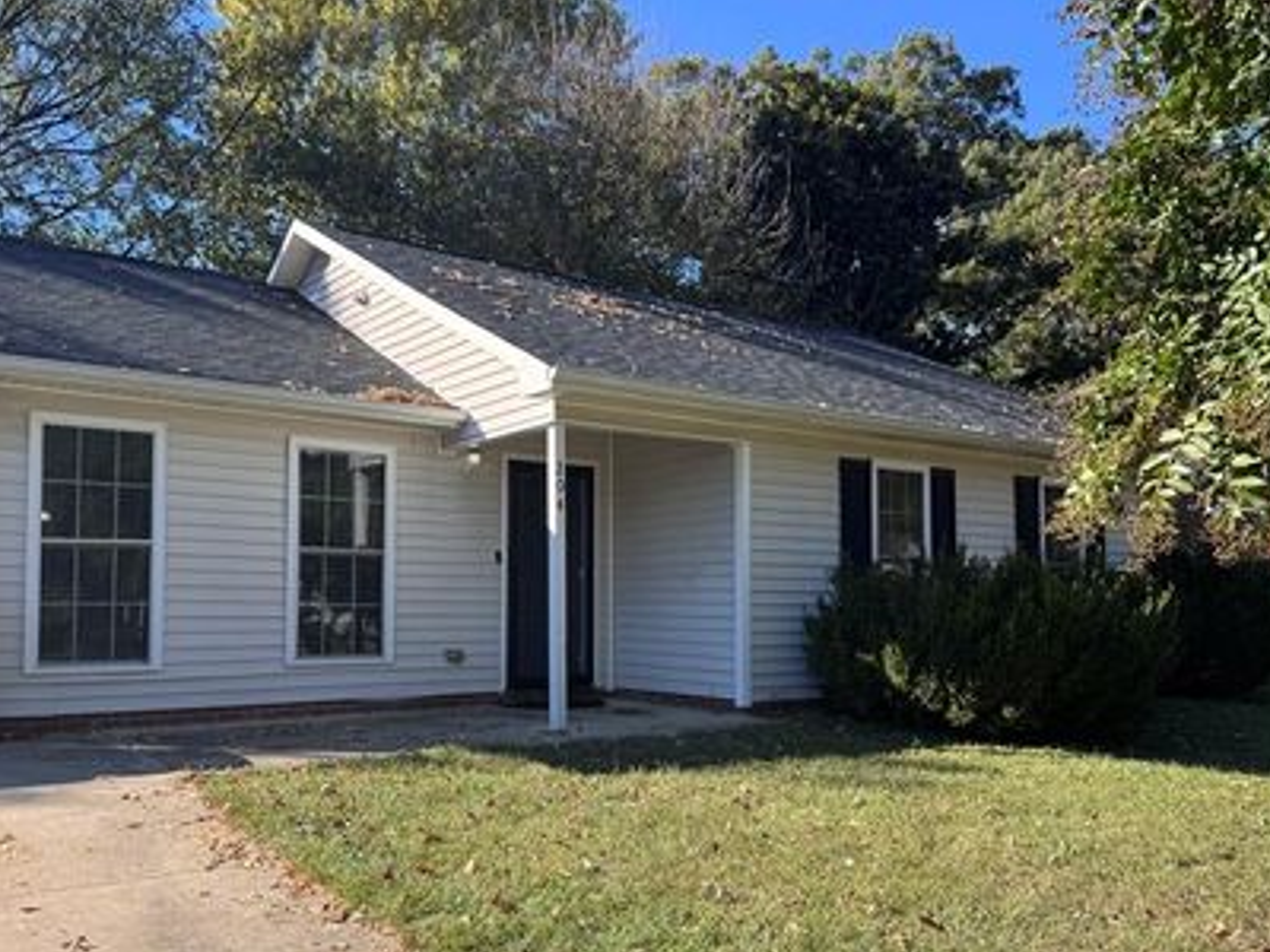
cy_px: 541
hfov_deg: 59.9
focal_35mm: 30
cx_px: 581
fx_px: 1101
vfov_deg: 46.7
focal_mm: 6.76
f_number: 1.78
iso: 80
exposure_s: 1/1597
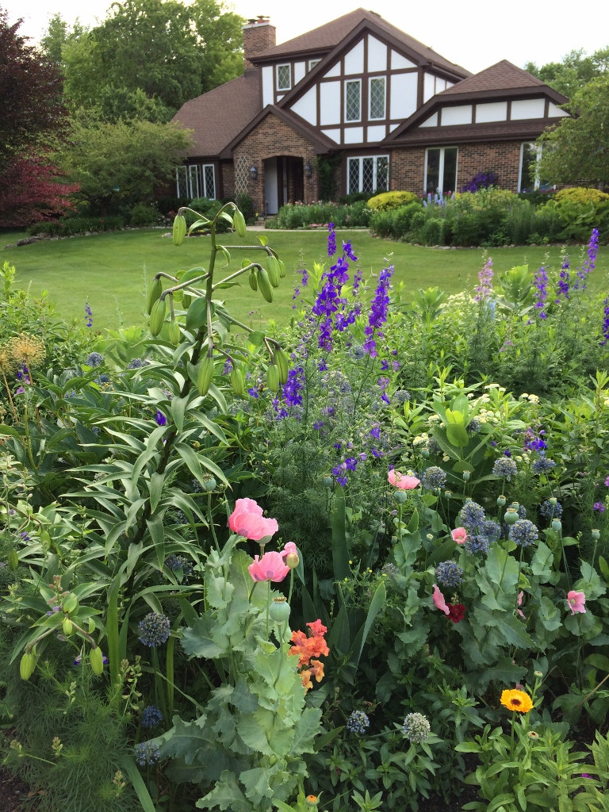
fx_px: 680
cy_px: 406
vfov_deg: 61.7
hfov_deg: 48.2
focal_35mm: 29
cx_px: 304
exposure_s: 1/354
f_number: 2.2
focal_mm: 4.15
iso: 32
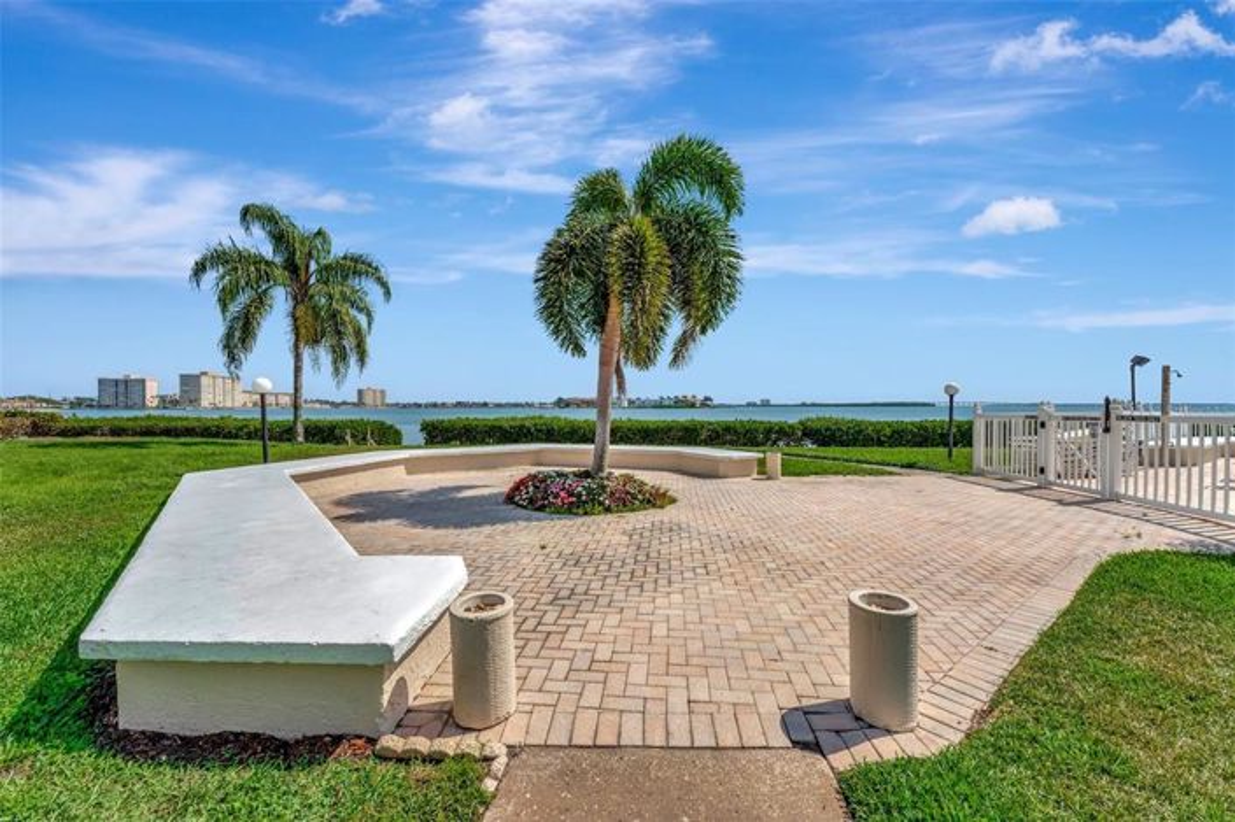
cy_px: 411
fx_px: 480
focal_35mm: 14
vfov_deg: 81.1
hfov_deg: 104.3
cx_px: 618
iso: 500
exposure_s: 1/2500
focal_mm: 14
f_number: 9
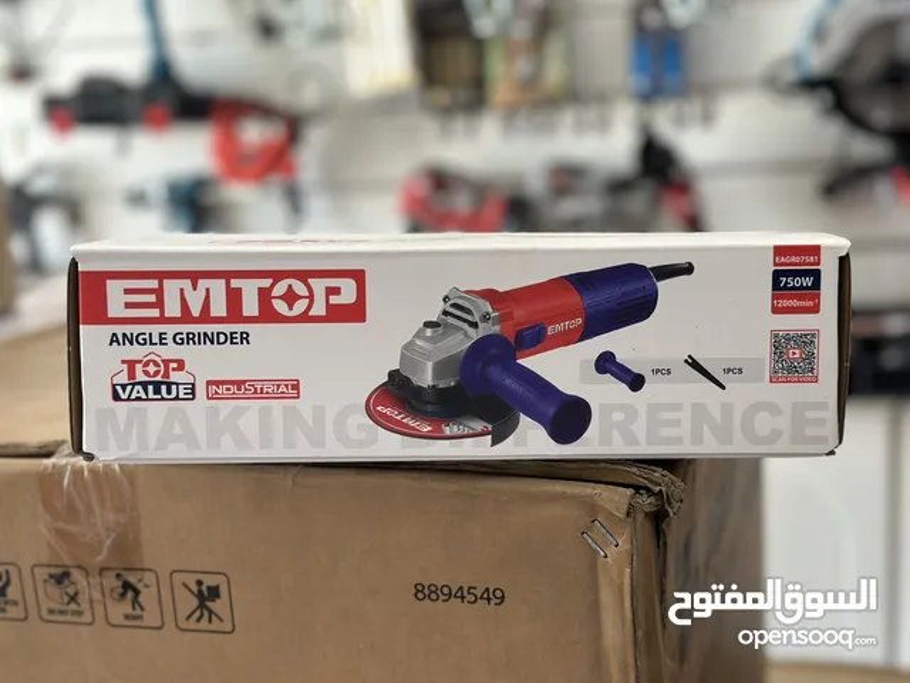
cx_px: 455
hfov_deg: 39.7
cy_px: 342
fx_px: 1262
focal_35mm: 48
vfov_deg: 30.3
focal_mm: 6.86
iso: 100
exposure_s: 1/121
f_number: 1.78
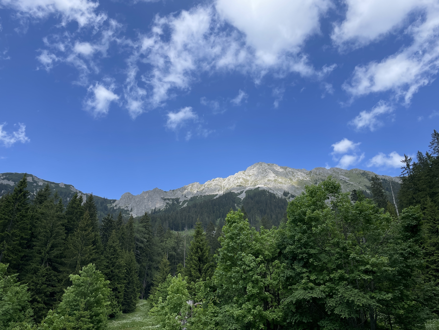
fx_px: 330
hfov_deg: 67.3
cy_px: 165
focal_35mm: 26
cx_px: 220
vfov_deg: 53.1
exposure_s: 1/2564
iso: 32
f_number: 1.6
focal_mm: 4.2
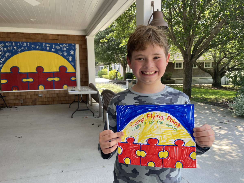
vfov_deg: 53.1
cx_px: 122
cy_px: 92
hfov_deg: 67.3
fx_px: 183
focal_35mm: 26
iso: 32
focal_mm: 4.2
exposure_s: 1/188
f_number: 1.6
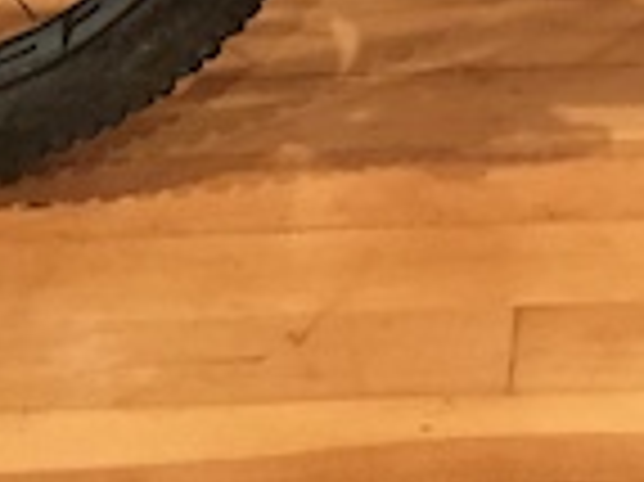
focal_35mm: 162
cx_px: 883
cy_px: -779
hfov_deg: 11.8
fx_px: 3011
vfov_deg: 8.2
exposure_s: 1/20
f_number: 2.2
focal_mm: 4.15
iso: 200
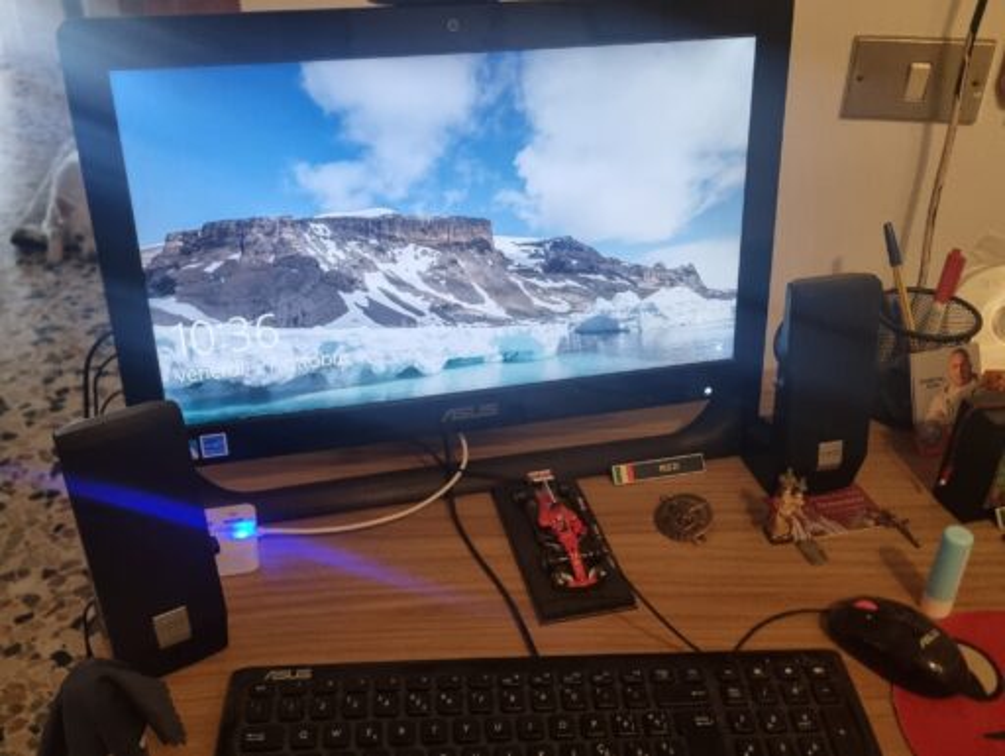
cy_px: 378
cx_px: 502
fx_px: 756
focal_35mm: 26
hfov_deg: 67.3
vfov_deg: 53.1
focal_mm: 5.4
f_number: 1.8
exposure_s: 1/50
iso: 800
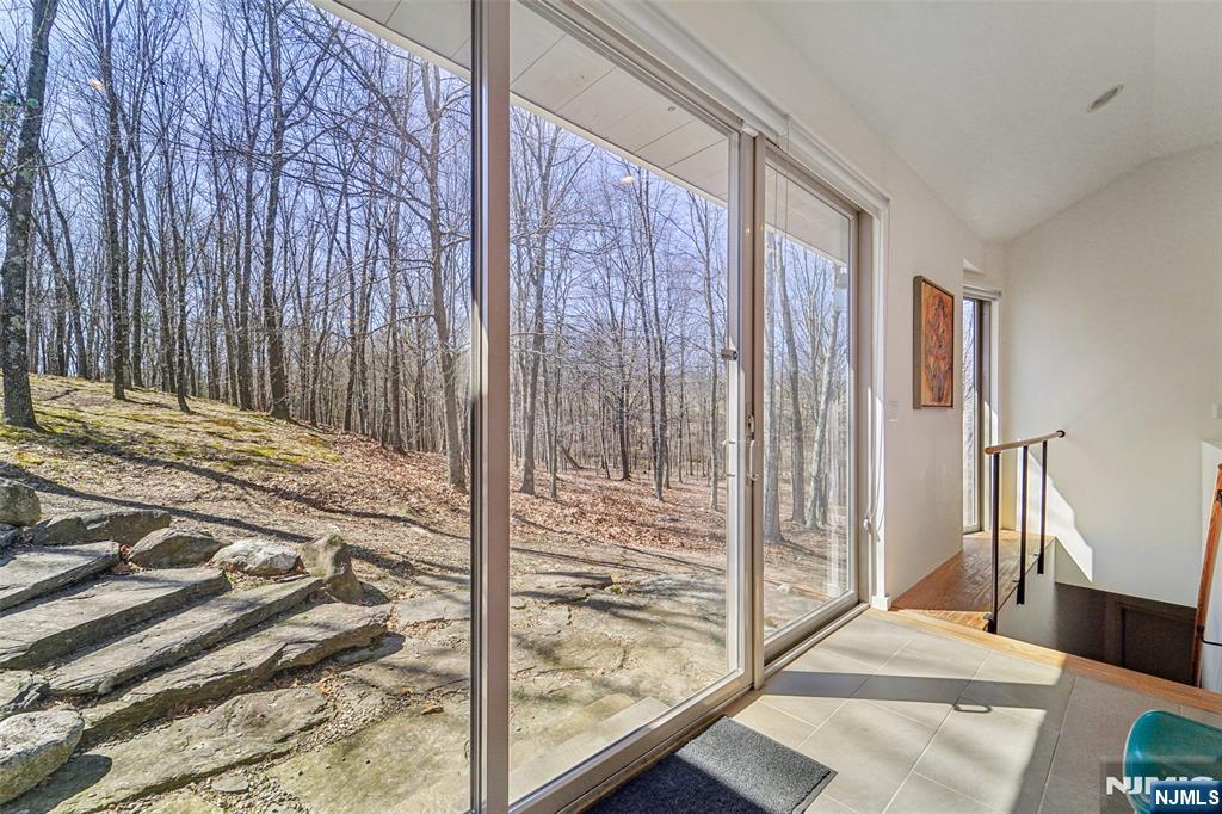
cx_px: 611
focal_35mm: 14
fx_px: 475
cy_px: 407
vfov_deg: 81.2
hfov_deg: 104.3
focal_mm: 14
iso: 400
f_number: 8
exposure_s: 1/320
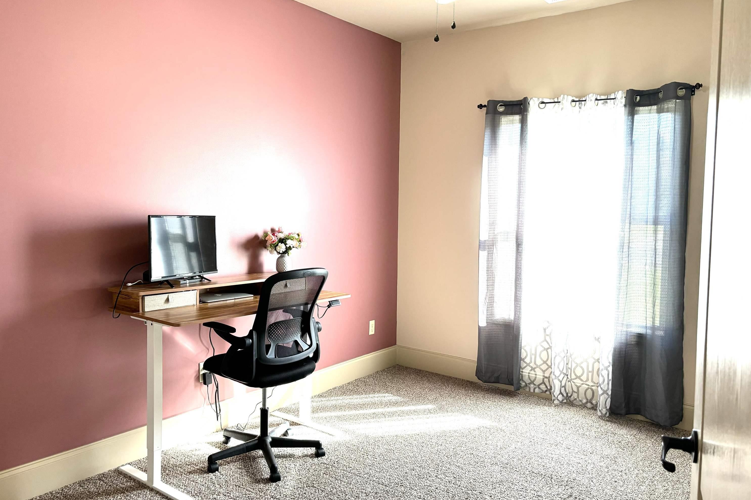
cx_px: 384
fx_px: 584
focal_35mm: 28
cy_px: 241
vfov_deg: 46.4
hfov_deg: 65.5
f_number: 1.6
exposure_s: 1/120
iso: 125
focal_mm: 5.96
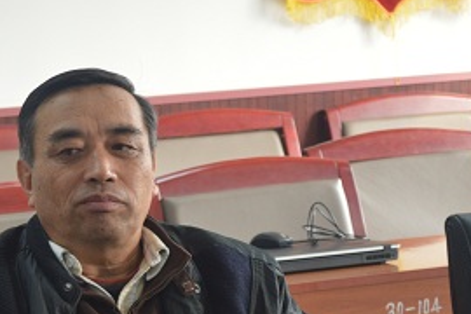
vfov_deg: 8.1
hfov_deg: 12.0
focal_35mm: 169
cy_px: 258
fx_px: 2211
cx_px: 23
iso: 560
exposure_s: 1/15
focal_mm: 55
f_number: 5.6
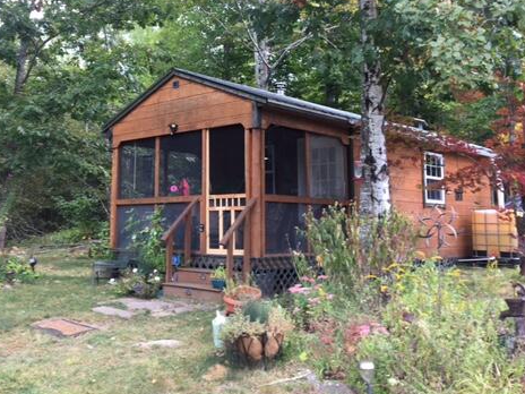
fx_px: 607
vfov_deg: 35.8
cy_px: 148
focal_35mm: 40
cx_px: 242
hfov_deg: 46.8
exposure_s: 1/120
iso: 25
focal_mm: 4.15
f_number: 2.2
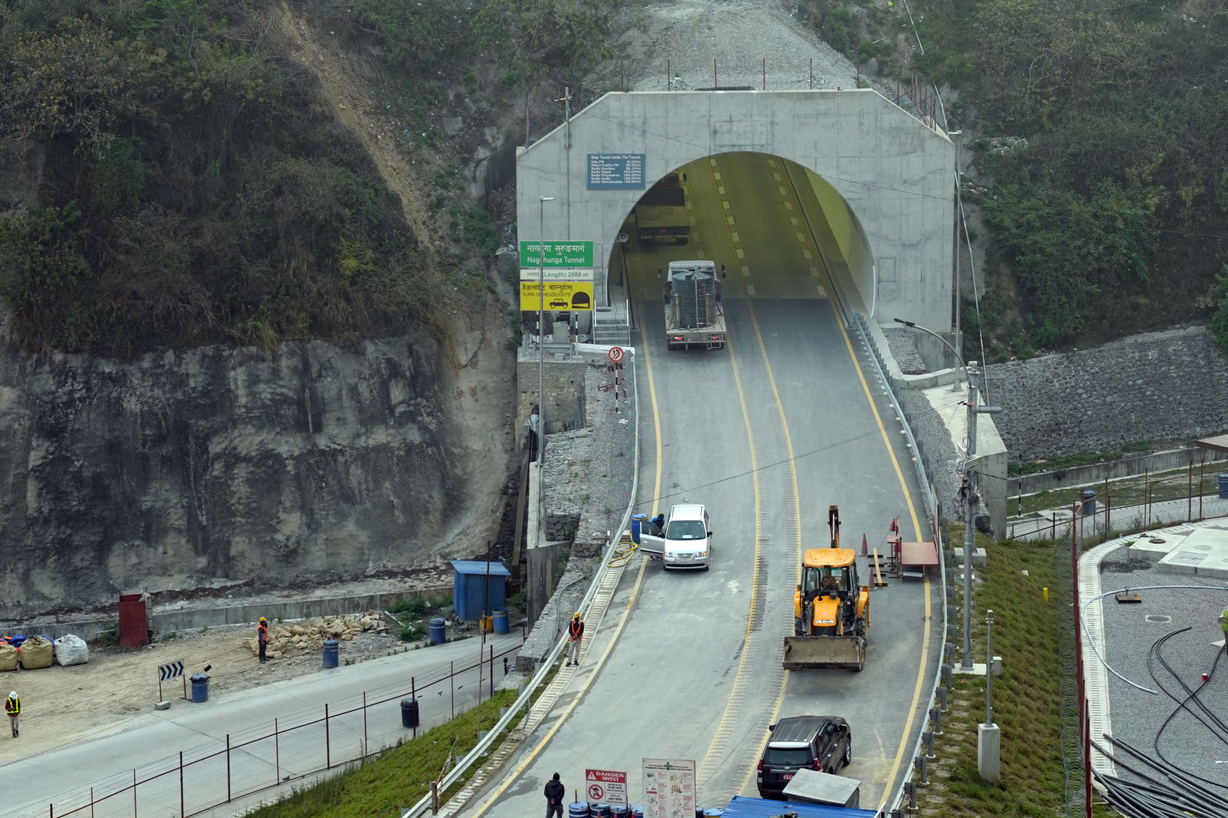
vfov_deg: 12.9
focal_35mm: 106
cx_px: 612
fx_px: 3615
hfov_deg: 19.3
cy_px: 407
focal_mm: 70
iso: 400
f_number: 9
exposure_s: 1/250
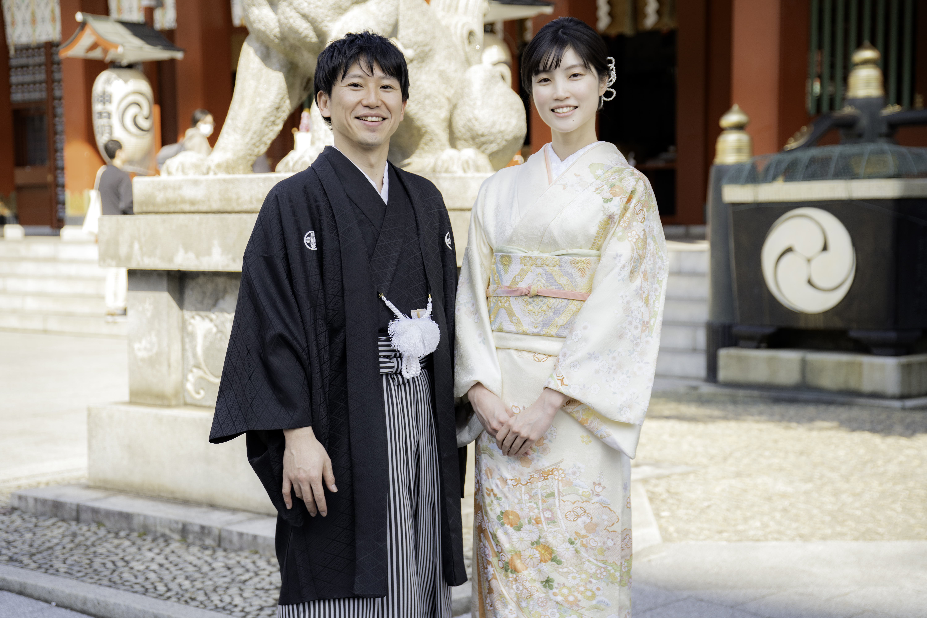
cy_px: 309
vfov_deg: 20.0
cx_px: 464
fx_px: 1751
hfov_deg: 29.7
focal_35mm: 68
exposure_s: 1/400
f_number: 4.5
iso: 200
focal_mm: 68
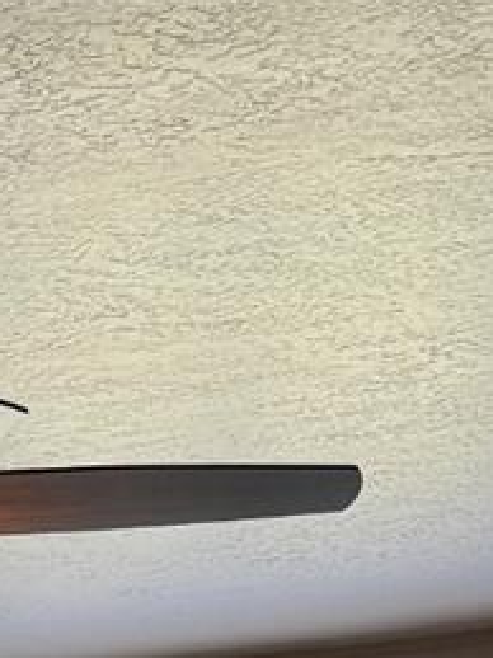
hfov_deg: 10.1
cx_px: -370
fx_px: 2642
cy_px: 1589
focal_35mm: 139
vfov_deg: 11.6
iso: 200
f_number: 1.78
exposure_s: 1/137
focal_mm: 6.76
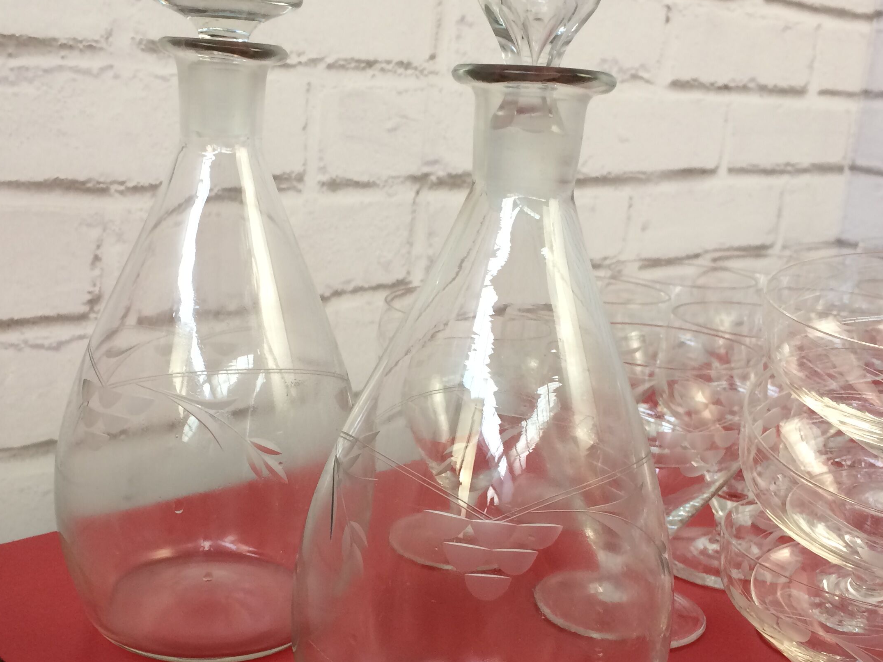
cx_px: 405
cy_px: 421
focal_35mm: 44
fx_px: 1122
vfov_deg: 32.7
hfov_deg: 42.9
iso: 32
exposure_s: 1/33
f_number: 2.2
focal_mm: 4.15
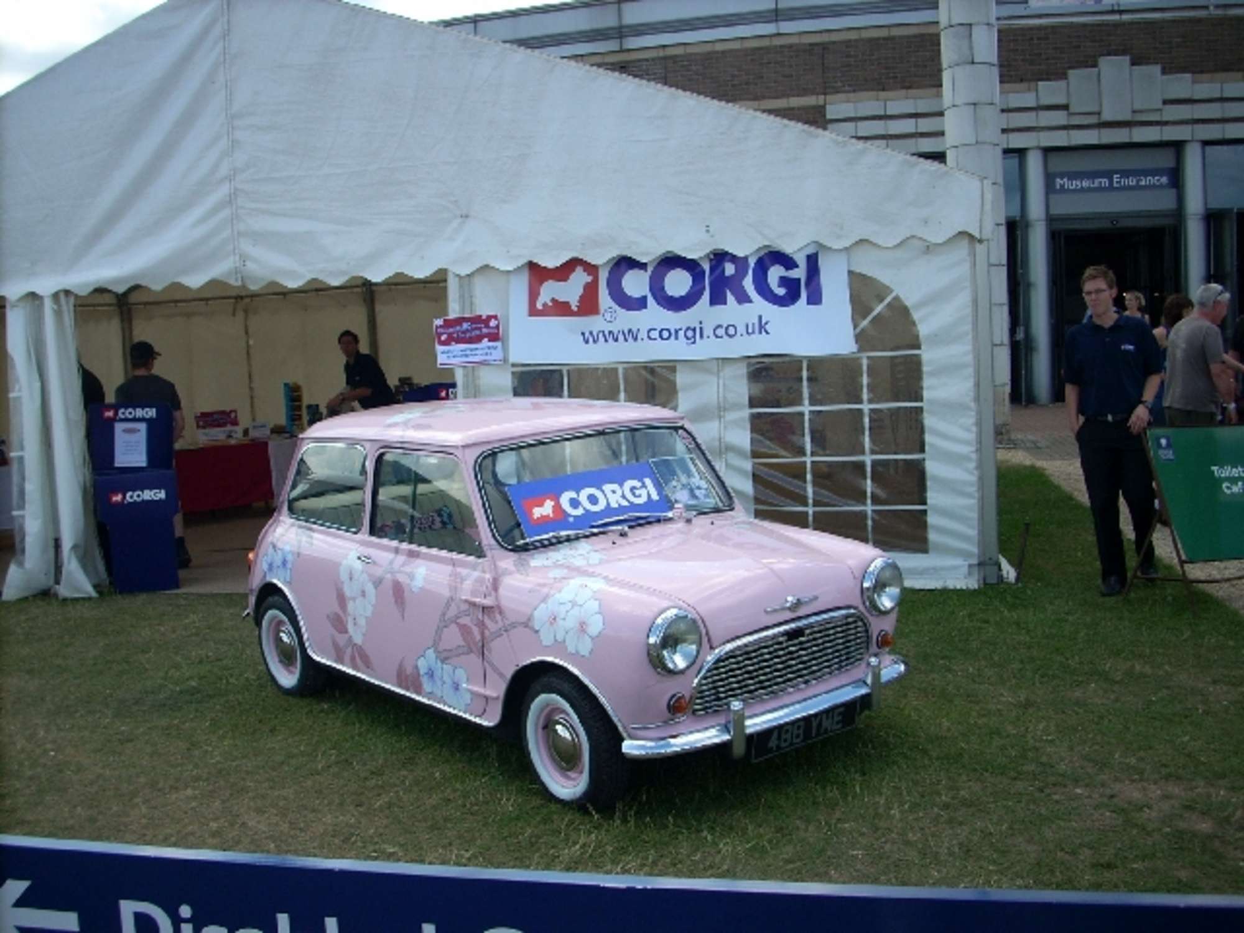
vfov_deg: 38.7
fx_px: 1330
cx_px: 622
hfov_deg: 50.1
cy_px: 466
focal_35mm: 37
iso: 64
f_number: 5.6
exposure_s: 1/169
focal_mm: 6.2
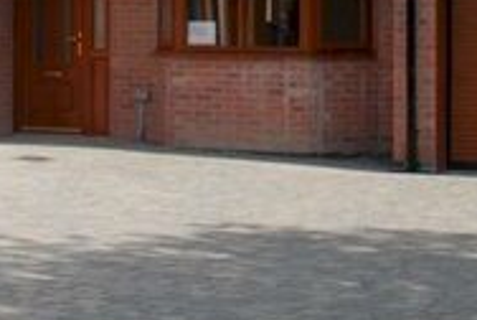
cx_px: 292
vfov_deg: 11.0
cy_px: -28
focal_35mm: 123
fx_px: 1632
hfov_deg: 16.6
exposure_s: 1/60
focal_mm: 22
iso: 100
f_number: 8
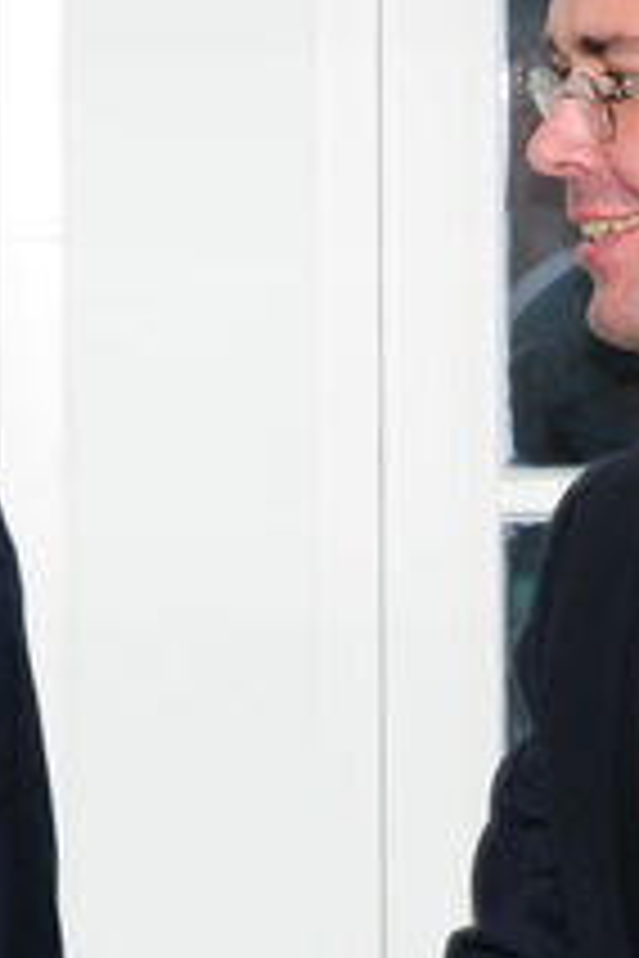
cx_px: 266
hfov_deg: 5.4
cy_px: 400
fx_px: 6824
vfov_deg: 8.0
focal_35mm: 256
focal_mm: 65
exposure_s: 1/30
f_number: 6.3
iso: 500
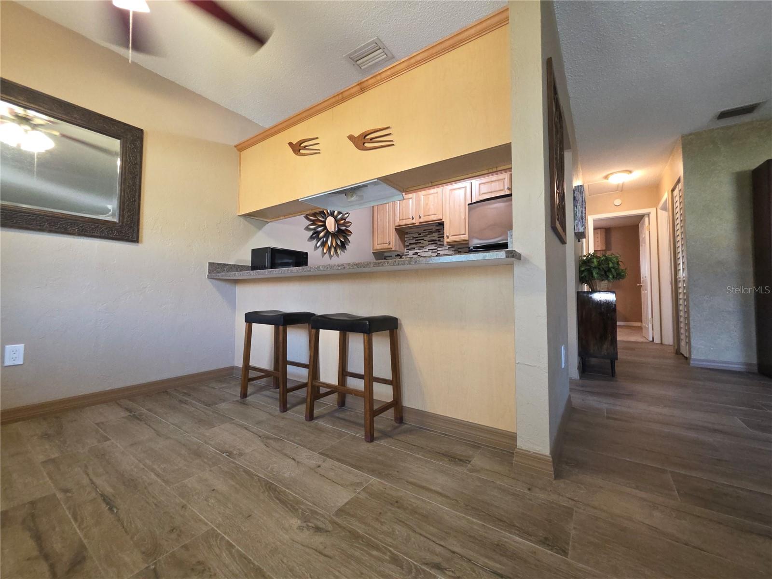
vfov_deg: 89.9
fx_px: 290
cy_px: 290
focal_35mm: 13
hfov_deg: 106.2
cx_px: 386
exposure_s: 1/60
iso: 320
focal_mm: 2.2
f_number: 1.9
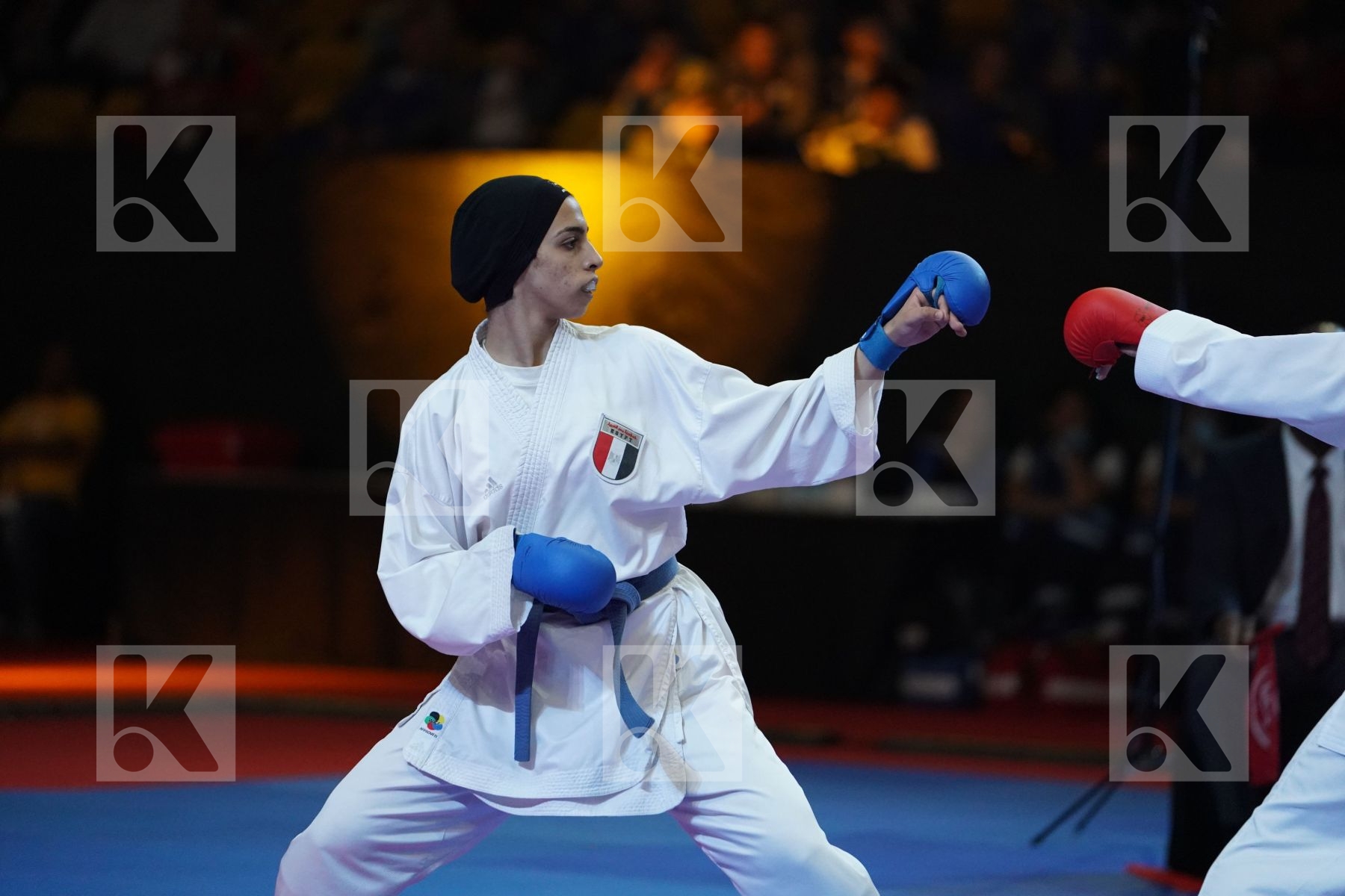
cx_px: 672
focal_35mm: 189
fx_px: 7061
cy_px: 448
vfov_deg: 7.3
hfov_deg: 10.9
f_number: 2.8
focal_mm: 189
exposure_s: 1/1000
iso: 5000
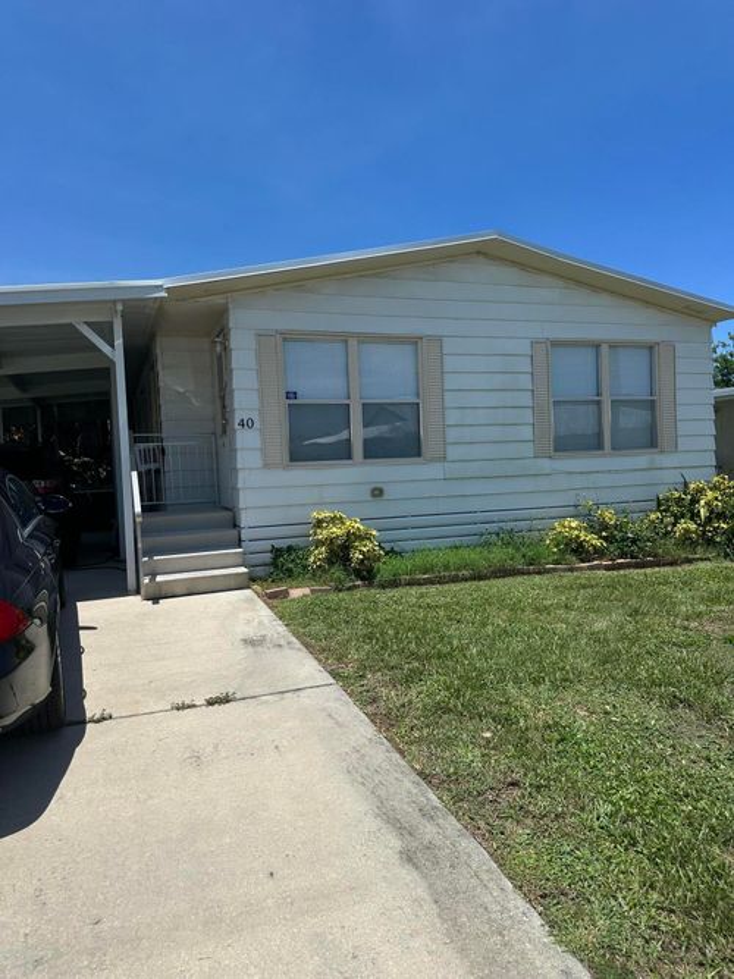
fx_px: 679
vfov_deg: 71.6
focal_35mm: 24
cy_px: 490
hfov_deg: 56.8
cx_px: 367
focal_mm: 6.86
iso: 80
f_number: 1.78
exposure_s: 1/6211
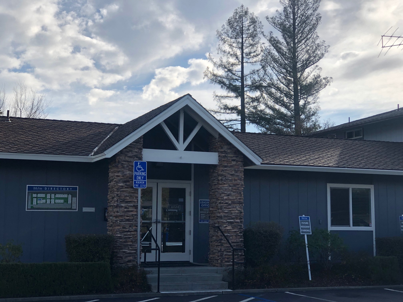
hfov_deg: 33.8
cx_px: 202
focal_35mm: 57
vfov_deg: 25.7
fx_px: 664
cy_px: 151
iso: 20
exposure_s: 1/800
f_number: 2.8
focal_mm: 6.6
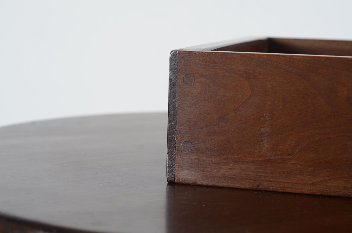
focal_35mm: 75
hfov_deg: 27.0
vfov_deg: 18.1
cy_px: 116
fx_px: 732
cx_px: 176
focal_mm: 50
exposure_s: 1/125
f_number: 5.6
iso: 100
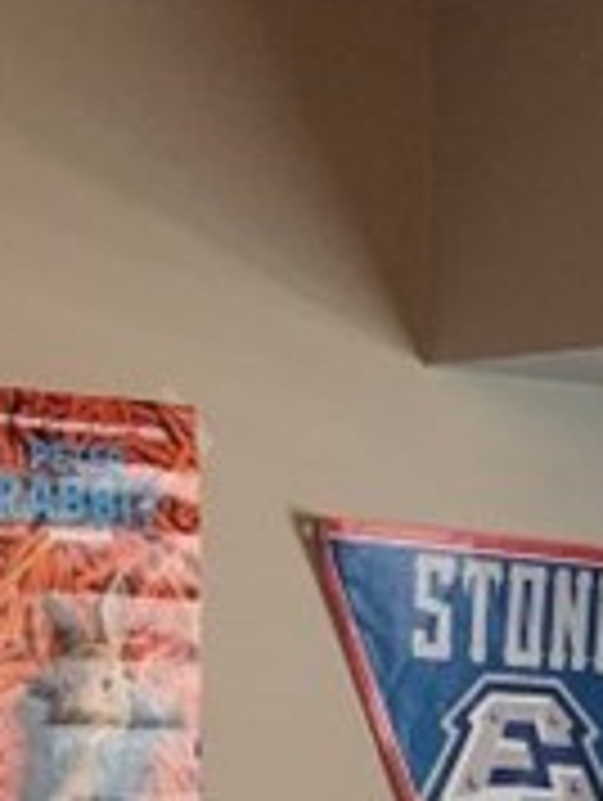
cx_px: 724
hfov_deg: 9.1
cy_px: 1557
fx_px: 3731
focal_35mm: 161
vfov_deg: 11.2
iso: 40
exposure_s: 1/24
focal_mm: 3.99
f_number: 1.8
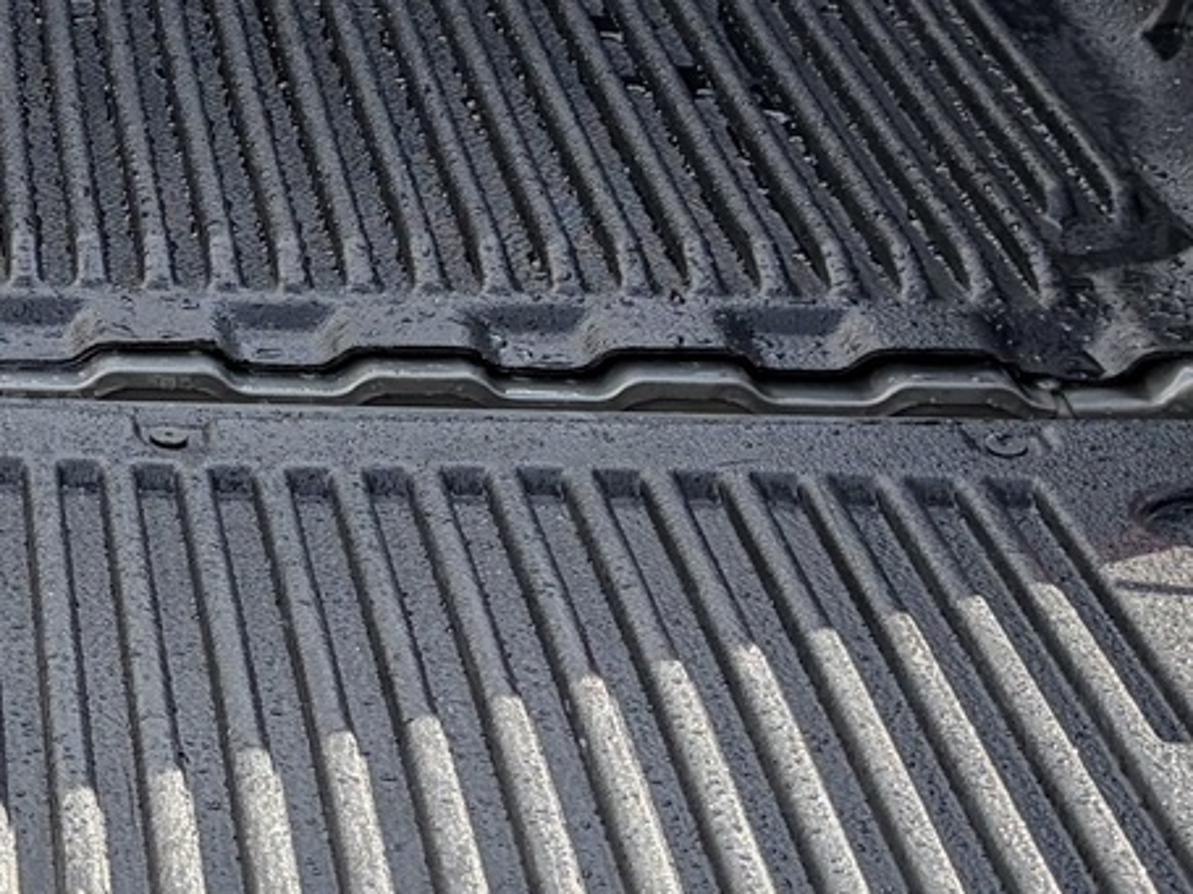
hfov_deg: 15.9
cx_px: -412
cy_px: -131
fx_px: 4031
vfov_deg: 12.4
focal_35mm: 117
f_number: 1.6
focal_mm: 5.96
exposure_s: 1/635
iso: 50
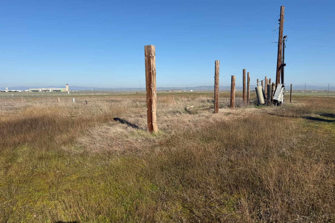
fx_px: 233
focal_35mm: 25
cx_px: 168
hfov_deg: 71.5
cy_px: 109
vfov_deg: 51.3
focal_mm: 6.76
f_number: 1.78
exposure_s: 1/5714
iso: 80
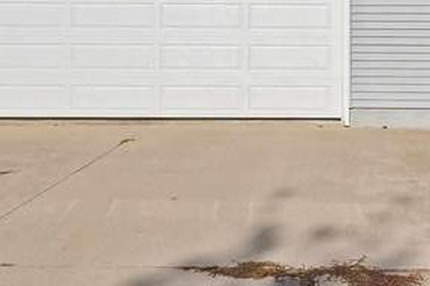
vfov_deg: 19.9
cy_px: 26
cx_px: 406
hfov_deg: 28.6
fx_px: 800
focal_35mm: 67
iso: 100
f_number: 8
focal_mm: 10
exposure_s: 1/500
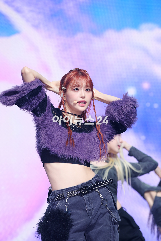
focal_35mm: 170
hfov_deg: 8.1
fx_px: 1140
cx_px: 80
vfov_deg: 12.1
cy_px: 120
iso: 1600
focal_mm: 170
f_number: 4
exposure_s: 1/500
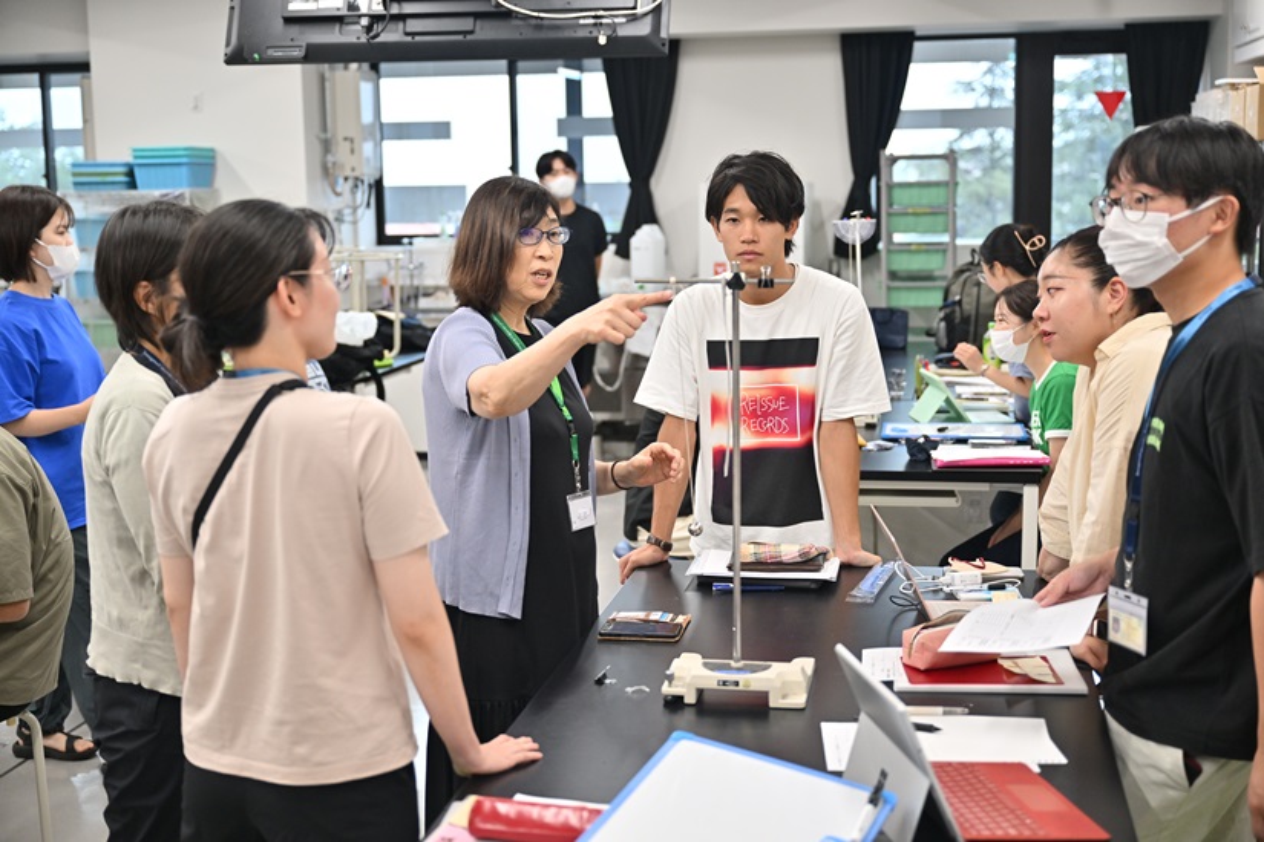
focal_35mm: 47
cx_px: 632
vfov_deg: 28.6
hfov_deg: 41.9
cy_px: 421
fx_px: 1650
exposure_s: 1/200
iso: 800
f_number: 2.8
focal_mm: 47
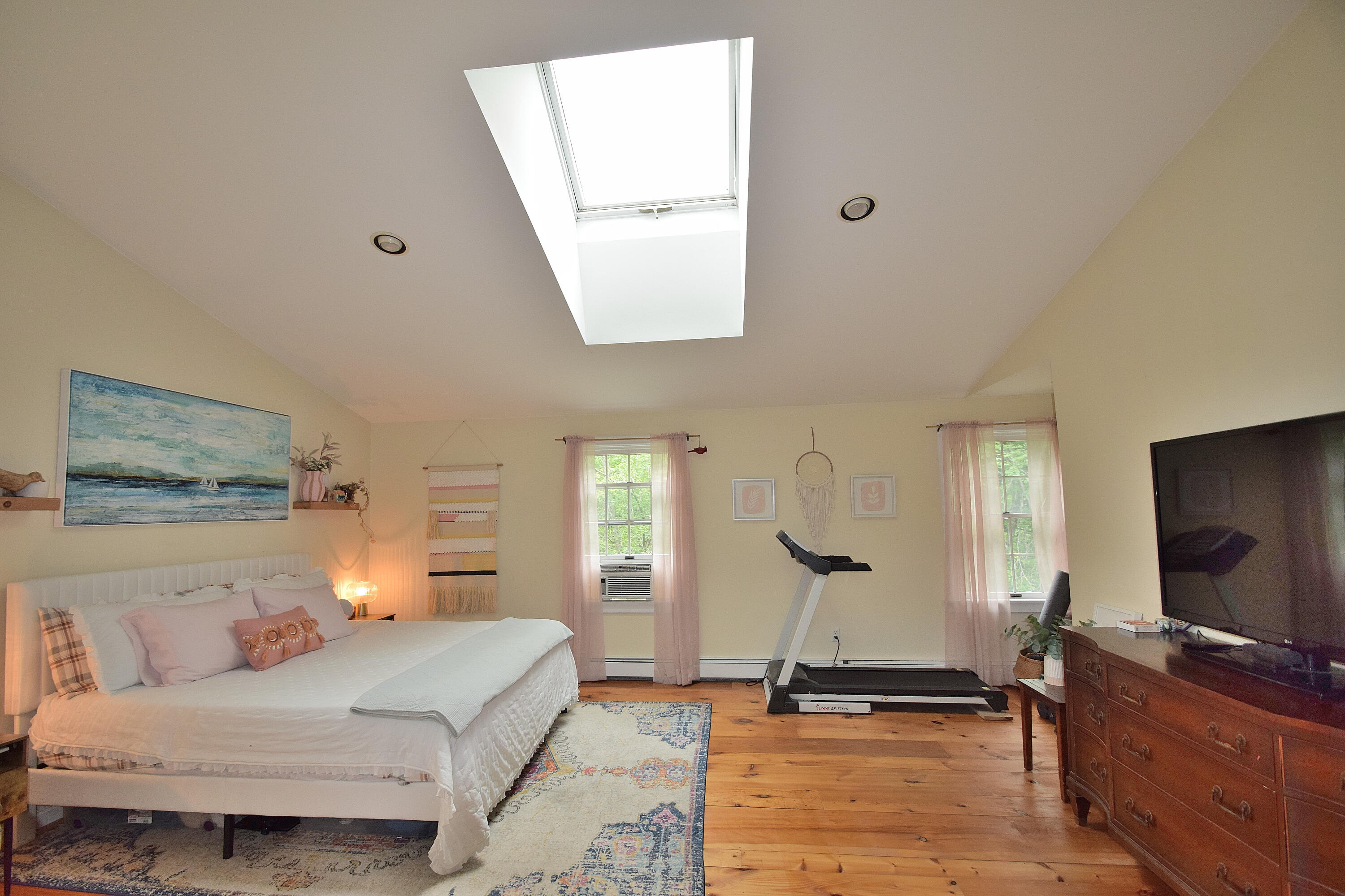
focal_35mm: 15
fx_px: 560
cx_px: 672
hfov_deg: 100.4
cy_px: 448
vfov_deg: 77.3
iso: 800
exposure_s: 1/100
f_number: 5
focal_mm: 10
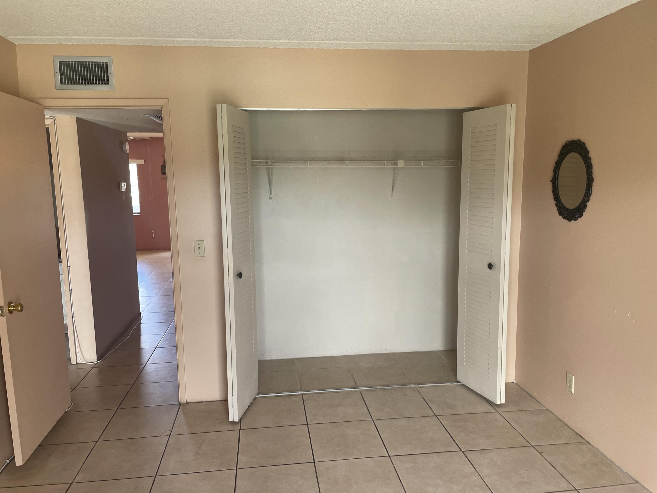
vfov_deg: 53.1
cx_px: 328
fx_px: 493
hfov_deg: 67.3
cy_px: 246
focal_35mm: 26
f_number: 1.6
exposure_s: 1/107
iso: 125
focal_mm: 4.2
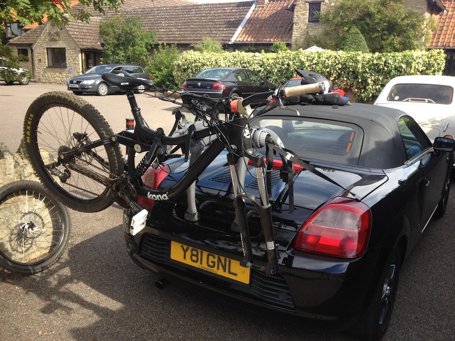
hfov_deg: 52.6
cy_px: 170
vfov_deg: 40.7
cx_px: 228
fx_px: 460
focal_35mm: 35
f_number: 2.4
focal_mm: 4.28
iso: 64
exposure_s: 1/347
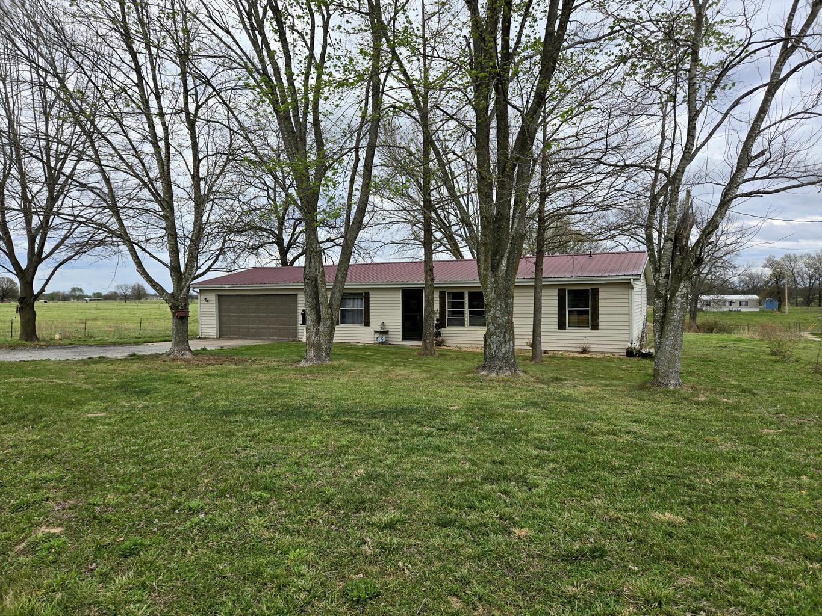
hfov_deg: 73.9
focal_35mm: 23
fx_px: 546
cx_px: 411
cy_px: 308
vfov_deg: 58.9
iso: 25
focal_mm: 5.4
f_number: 1.8
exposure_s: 1/1000
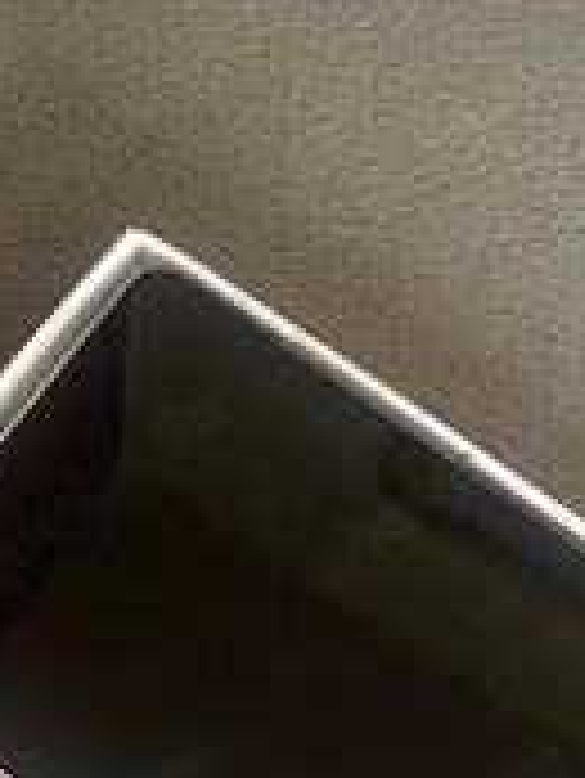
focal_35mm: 60
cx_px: 189
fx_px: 1350
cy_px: 890
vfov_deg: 28.7
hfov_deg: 24.3
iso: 640
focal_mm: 4.25
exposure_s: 1/35
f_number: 1.8
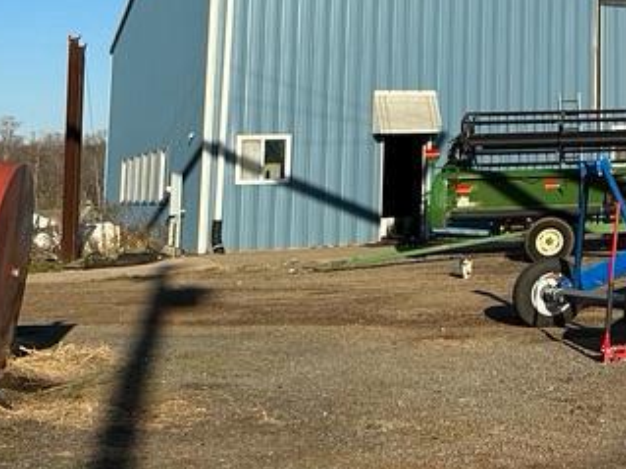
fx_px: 1392
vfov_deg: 18.4
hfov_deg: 21.6
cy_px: -51
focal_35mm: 77
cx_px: 914
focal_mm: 6.86
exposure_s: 1/5263
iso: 80
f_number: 1.78
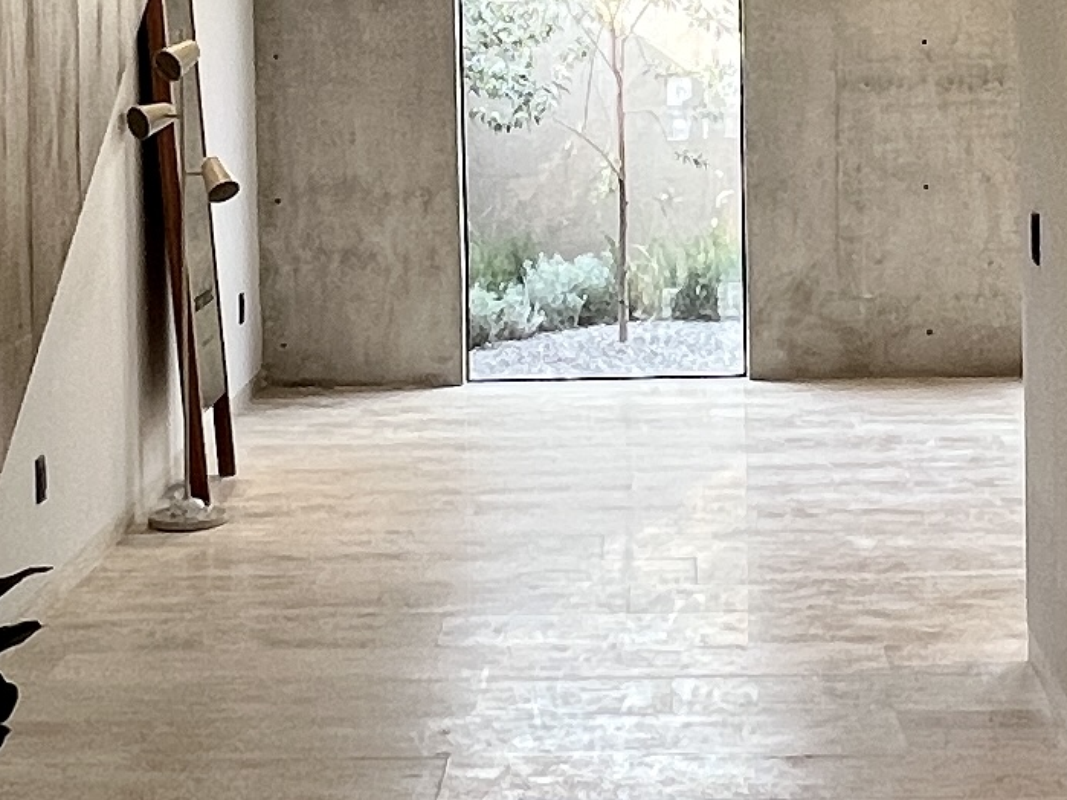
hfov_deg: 26.0
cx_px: 626
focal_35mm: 75
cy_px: 58
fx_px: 2311
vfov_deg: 19.2
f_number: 1.8
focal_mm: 1.57
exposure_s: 1/99
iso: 80
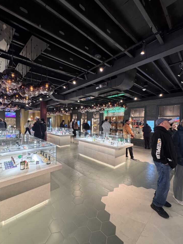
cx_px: 92
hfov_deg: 81.7
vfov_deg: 98.1
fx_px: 106
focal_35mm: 15
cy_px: 126
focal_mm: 2.22
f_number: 2.2
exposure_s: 1/120
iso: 320
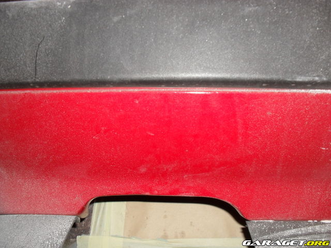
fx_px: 335
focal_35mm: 35
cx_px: 166
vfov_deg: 40.7
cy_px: 124
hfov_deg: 52.6
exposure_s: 1/45
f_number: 3.2
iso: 200
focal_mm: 6.3
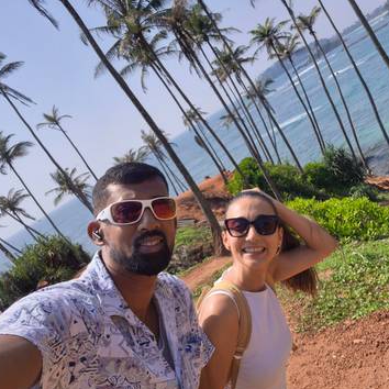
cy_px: 197
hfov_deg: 53.6
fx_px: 381
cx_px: 237
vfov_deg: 54.0
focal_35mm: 30
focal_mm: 3.22
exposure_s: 1/1048
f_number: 2.2
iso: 25
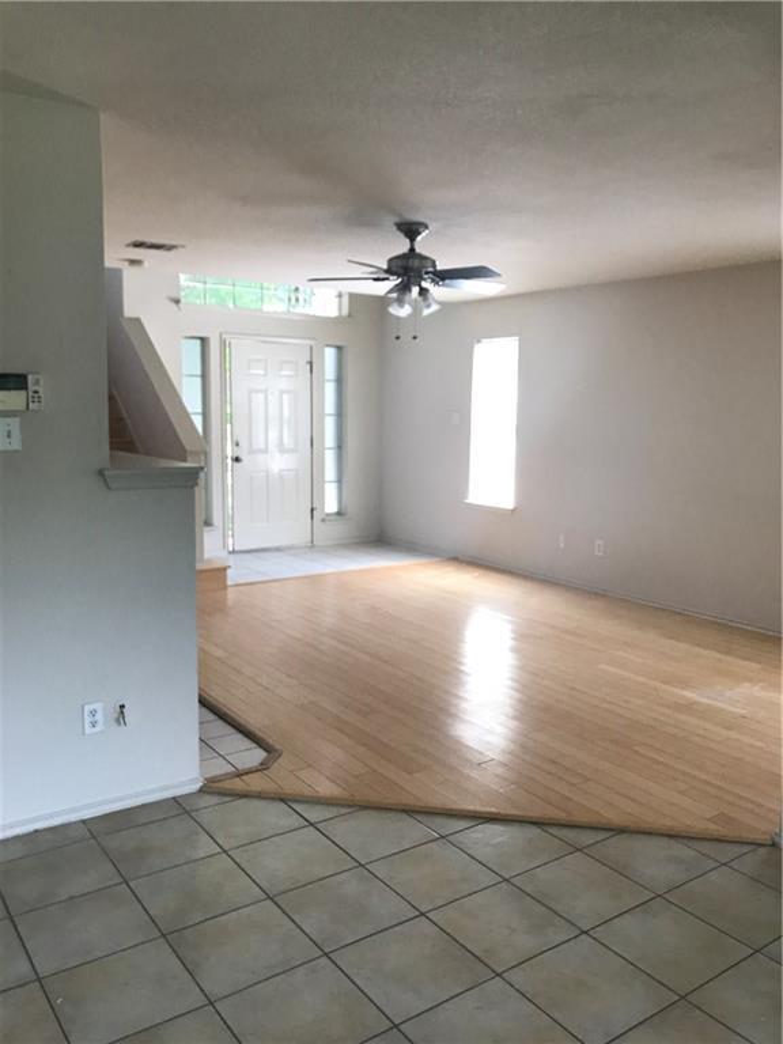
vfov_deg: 63.4
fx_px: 844
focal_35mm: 28
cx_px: 392
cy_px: 522
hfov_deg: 49.7
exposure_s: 1/30
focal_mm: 3.99
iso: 25
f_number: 1.8
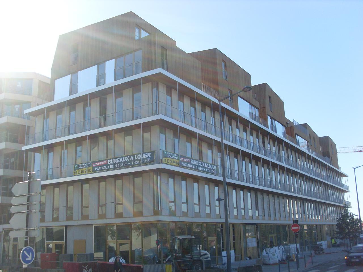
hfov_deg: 49.0
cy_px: 136
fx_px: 398
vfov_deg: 37.7
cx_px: 182
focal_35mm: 38
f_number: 7.7
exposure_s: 1/180
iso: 80
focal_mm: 6.3
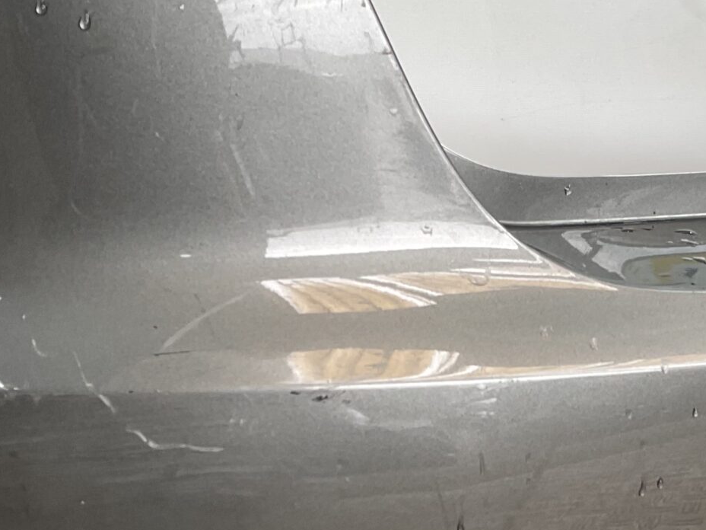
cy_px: 377
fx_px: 1632
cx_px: 625
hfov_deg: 23.8
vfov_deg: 18.4
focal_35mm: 80
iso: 20
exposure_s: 1/120
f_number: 1.8
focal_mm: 3
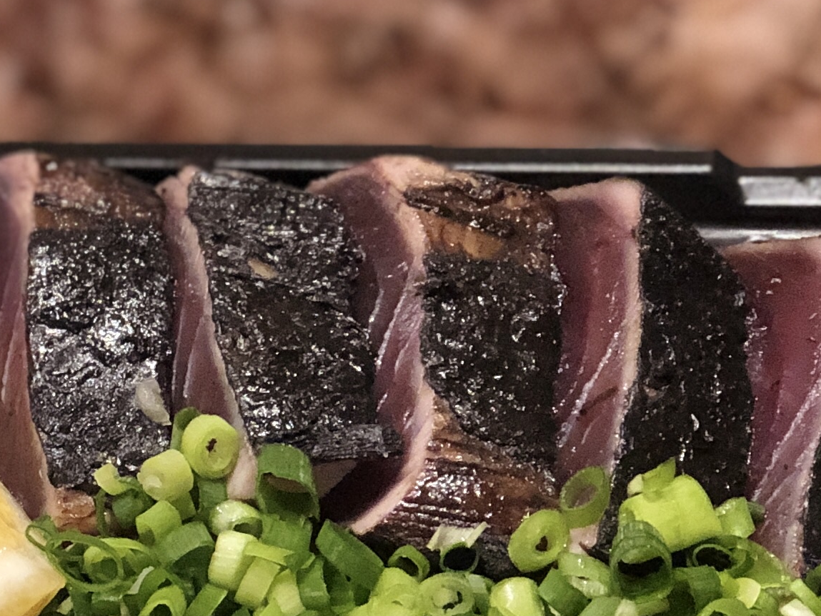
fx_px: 4744
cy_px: 567
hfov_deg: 9.8
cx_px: -85
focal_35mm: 200
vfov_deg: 7.4
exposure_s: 1/33
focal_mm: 6.6
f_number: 2.8
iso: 100
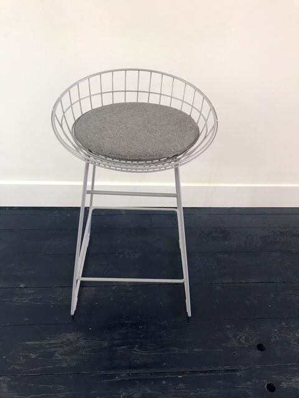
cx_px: 150
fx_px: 322
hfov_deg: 49.7
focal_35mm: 28
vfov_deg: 63.4
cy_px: 199
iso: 40
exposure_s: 1/17
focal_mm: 3.99
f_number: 1.8
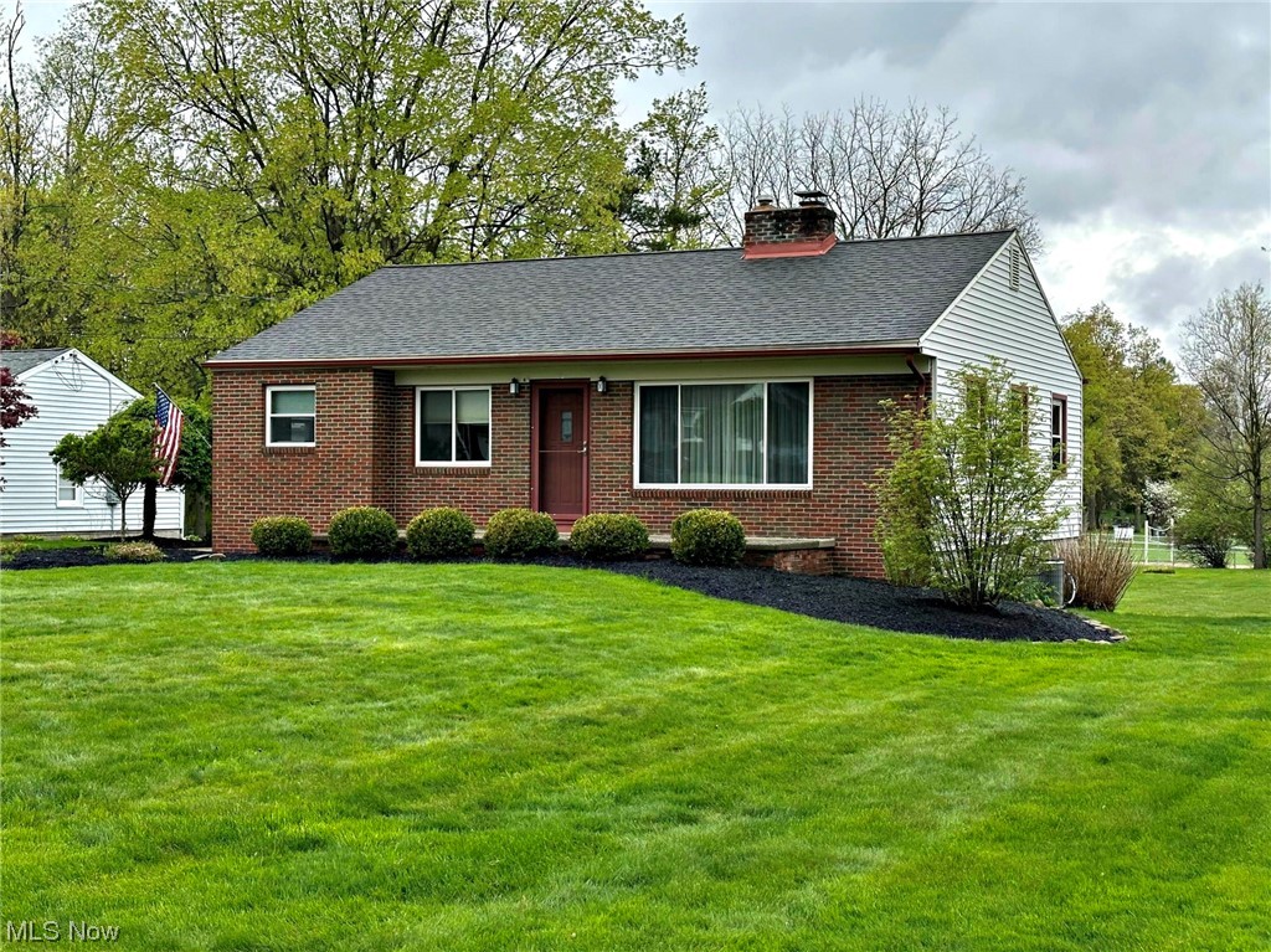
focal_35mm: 48
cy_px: 476
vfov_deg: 30.2
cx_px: 636
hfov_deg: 39.7
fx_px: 1762
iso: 64
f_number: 1.78
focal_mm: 6.86
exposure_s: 1/694
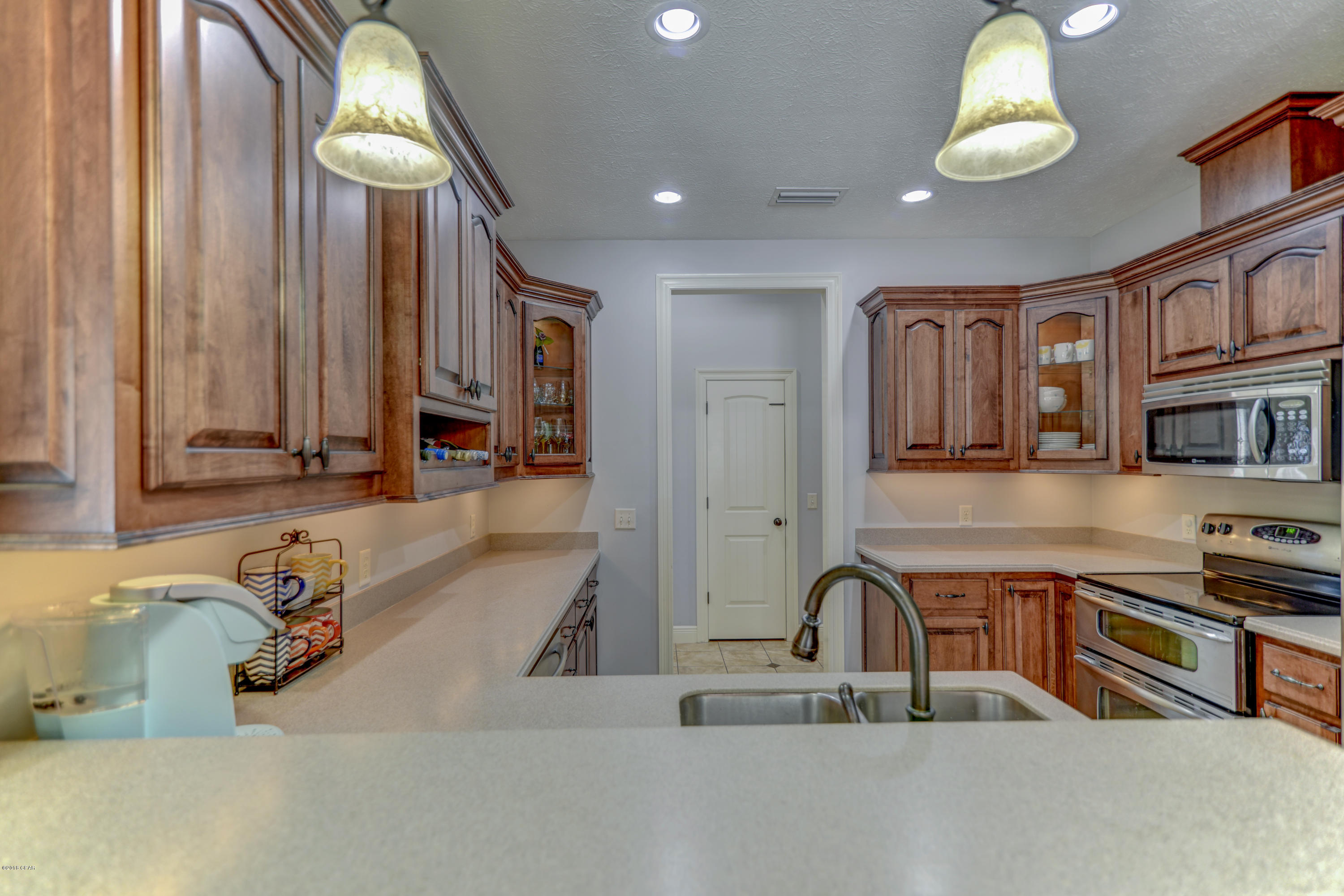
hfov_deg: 96.7
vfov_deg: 73.8
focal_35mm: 16
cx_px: 672
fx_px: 597
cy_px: 448
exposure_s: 1/20
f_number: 2.8
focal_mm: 16
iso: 64
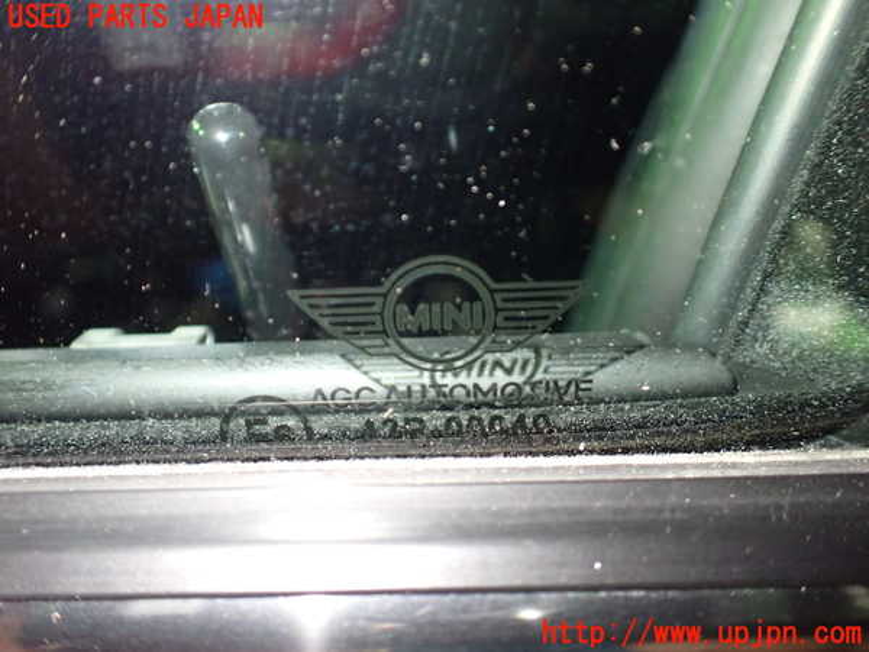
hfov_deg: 60.0
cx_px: 434
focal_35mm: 30
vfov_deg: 46.8
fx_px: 753
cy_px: 326
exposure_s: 1/30
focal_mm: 5.4
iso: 800
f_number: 2.3
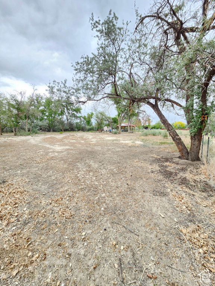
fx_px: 108
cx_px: 108
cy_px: 143
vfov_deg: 106.2
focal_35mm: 13
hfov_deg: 89.9
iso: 80
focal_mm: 1.74
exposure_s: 1/60
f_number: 2.2
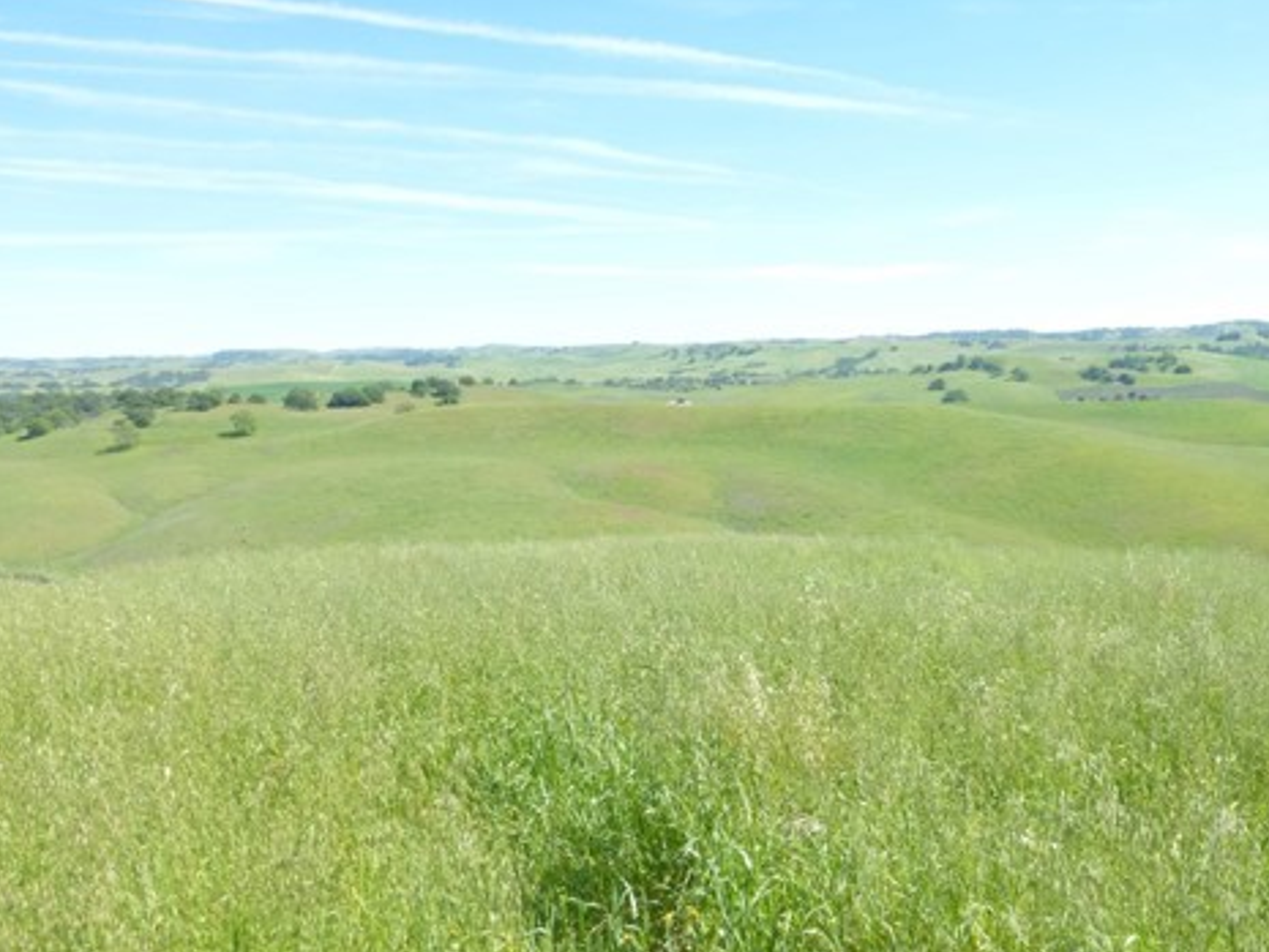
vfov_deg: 42.7
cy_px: 586
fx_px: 1210
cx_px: 797
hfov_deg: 54.7
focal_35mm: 33
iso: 100
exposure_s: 1/400
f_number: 4
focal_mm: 4.3
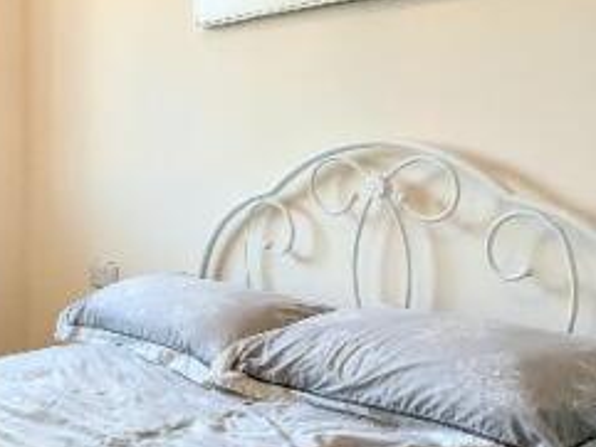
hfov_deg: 32.5
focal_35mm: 51
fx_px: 879
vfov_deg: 28.4
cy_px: 154
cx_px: -74
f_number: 1.7
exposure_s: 1/268
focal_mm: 2.02
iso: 58
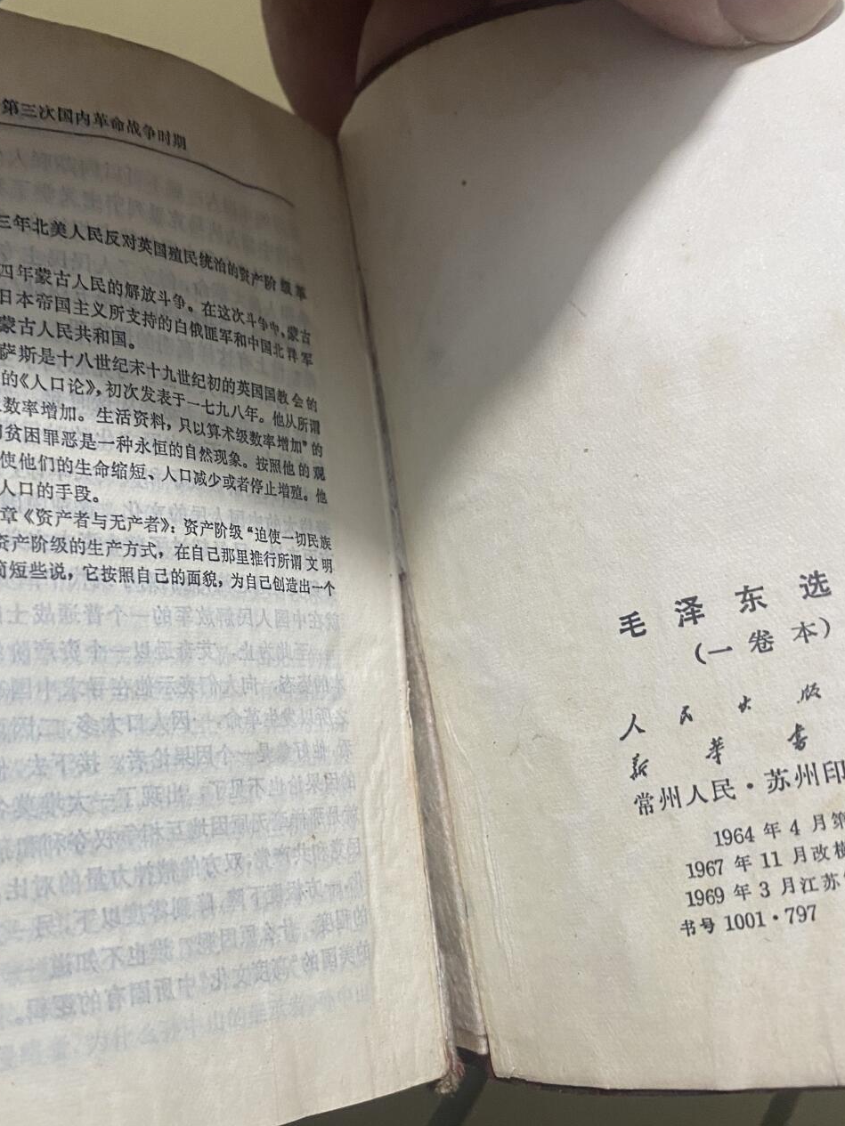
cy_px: 660
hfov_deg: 38.4
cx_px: 317
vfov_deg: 49.9
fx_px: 1204
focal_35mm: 37
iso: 100
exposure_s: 1/50
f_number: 1.8
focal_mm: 4.25
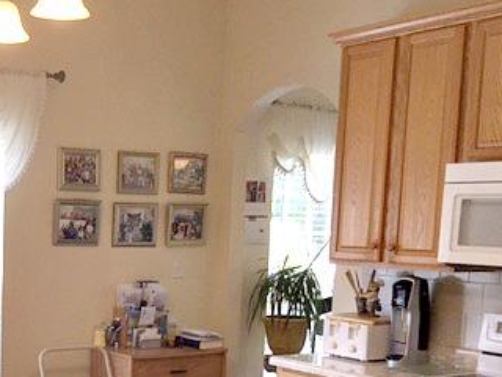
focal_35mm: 58
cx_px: 60
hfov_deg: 31.8
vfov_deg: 24.6
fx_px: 841
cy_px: 324
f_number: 2.2
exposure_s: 1/120
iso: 50
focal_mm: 4.15
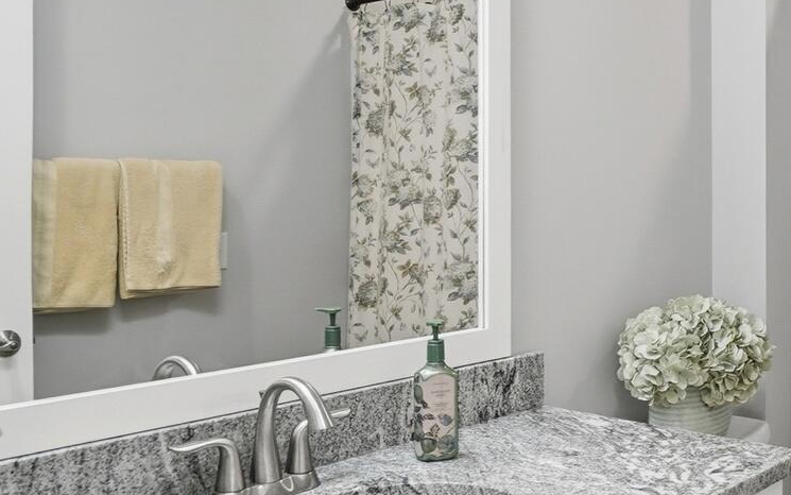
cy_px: 204
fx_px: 884
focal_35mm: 41
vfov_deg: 31.2
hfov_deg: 44.9
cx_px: 672
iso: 125
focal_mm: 10
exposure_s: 1/125
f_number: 8
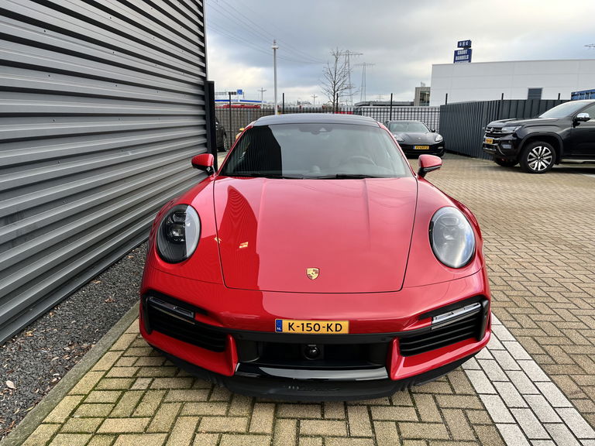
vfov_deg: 53.1
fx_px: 447
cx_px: 298
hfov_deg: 67.3
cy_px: 223
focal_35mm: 26
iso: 40
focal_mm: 5.1
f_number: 1.6
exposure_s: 1/194
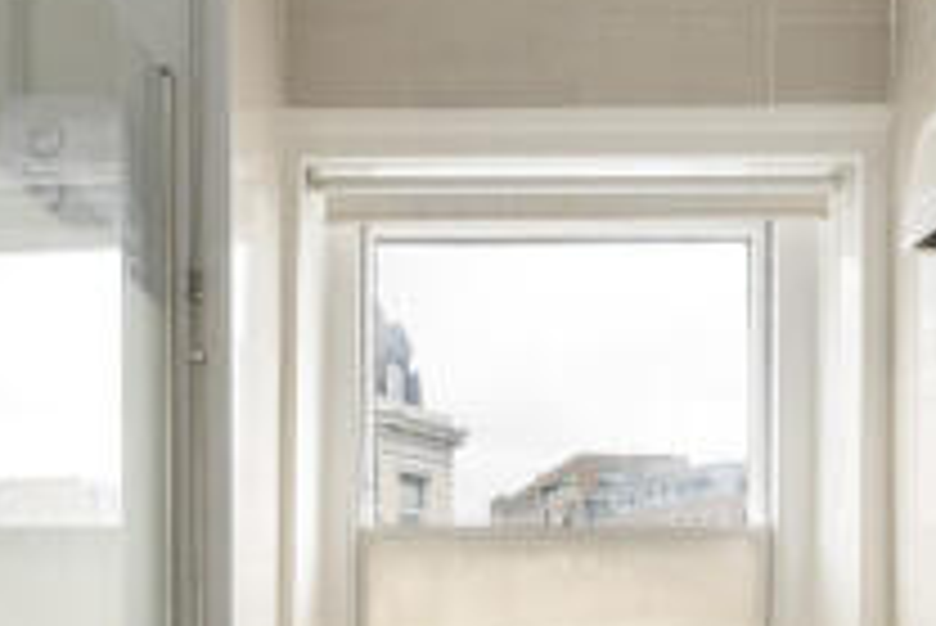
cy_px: 646
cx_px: 446
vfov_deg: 36.4
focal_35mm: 32
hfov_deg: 58.7
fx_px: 833
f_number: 4.5
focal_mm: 14
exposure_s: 1/80
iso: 3200
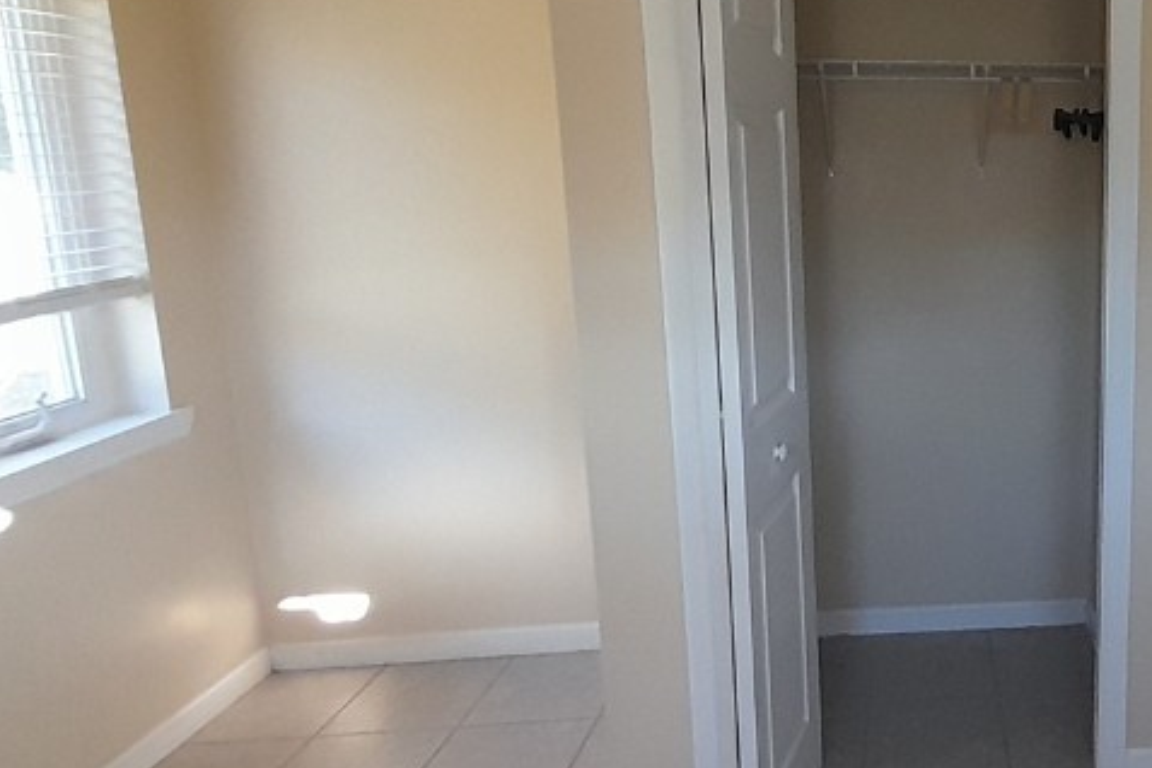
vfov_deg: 44.8
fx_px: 928
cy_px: 312
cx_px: 1022
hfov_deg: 55.8
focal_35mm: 29
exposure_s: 1/40
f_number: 2.2
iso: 200
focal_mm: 1.13
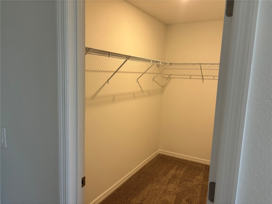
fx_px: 204
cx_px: 136
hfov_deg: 67.3
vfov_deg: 53.1
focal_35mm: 26
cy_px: 102
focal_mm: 5.96
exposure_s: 1/60
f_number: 1.6
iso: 80
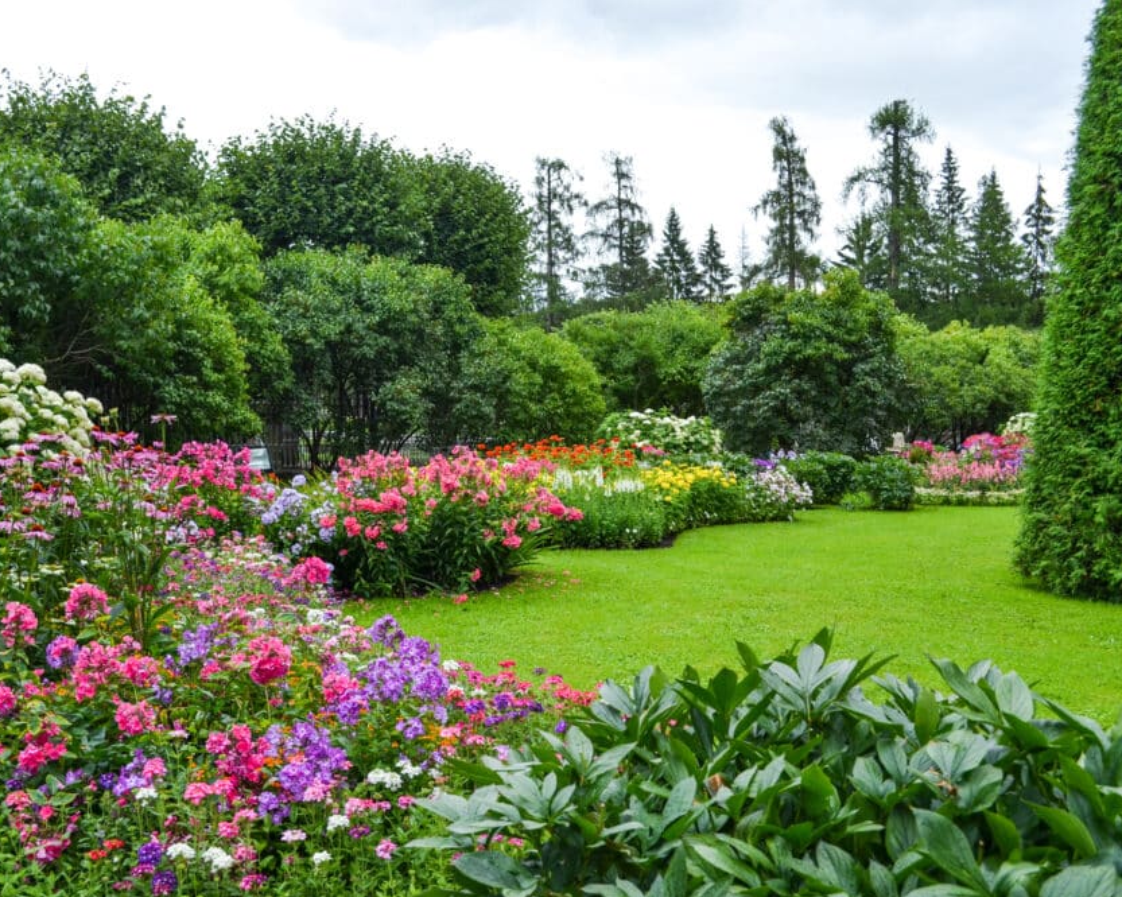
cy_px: 454
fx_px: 1262
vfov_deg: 39.1
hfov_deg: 47.8
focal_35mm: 38
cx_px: 477
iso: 200
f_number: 6.3
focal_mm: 22
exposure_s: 1/160
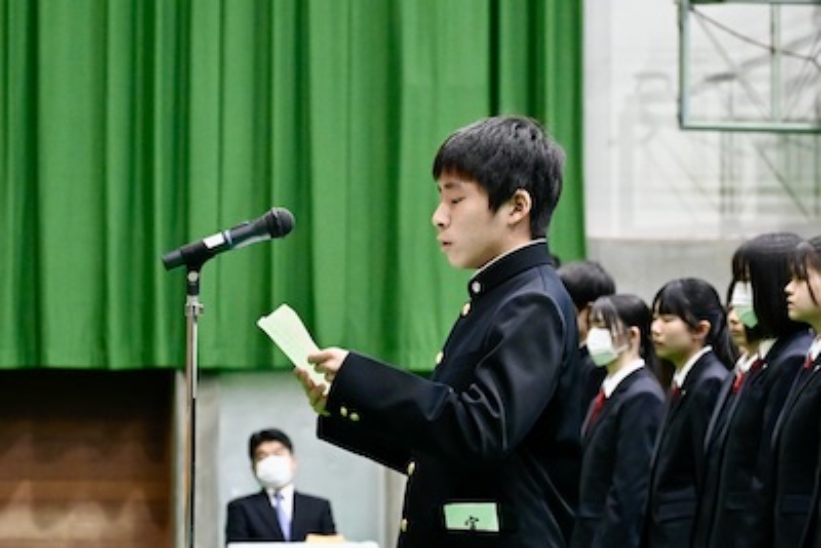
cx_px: 410
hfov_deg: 19.4
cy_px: 274
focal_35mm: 105
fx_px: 2395
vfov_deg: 13.1
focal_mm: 70
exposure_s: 1/125
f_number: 4
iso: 4500
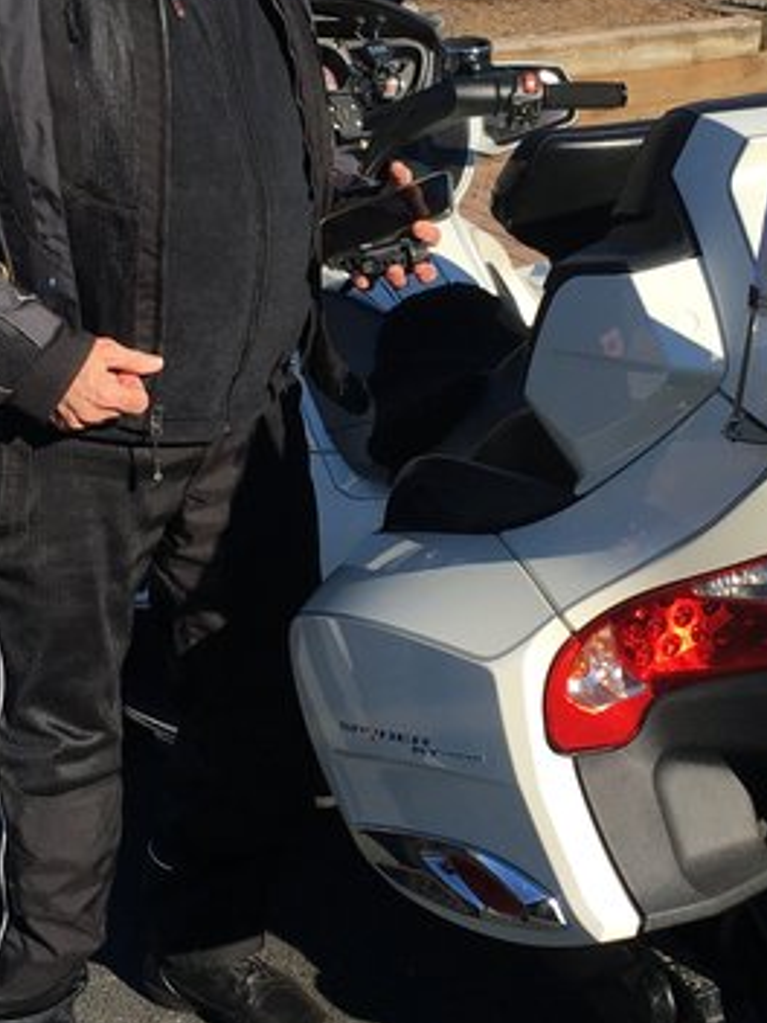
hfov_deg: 22.2
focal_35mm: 66
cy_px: 326
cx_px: 476
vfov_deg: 29.2
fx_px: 1950
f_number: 2.2
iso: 25
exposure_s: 1/1451
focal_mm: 4.15
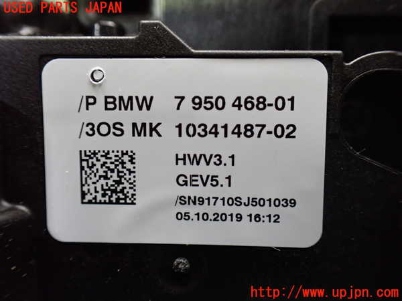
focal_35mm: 30
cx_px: 201
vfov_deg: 46.8
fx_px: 348
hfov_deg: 60.0
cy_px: 150
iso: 800
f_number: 2.3
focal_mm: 5.4
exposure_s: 1/50
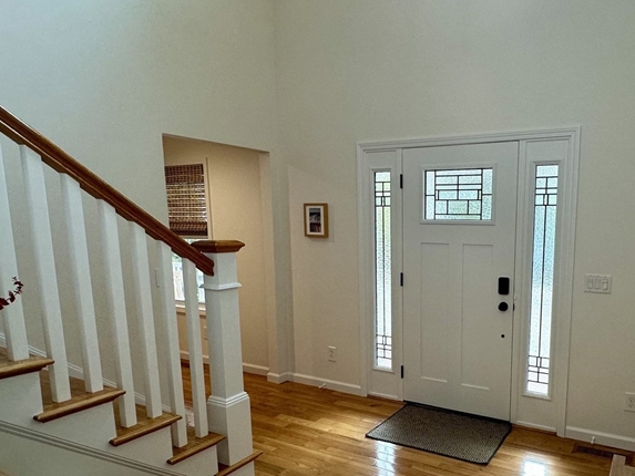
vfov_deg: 54.5
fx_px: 459
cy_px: 287
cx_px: 447
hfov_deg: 66.6
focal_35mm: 25
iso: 125
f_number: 2.2
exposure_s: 1/120
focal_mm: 2.22
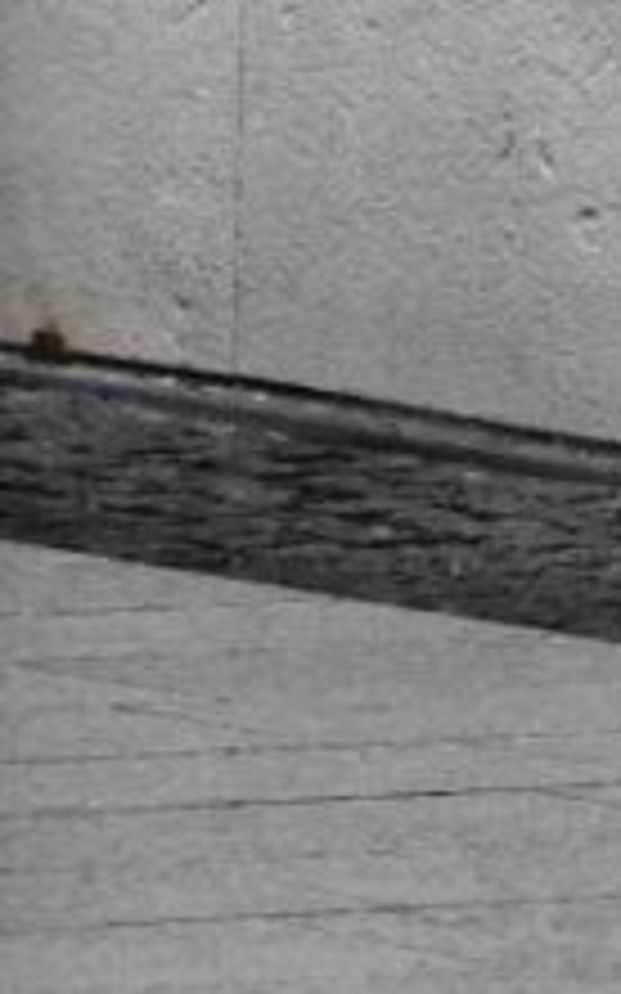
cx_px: 2475
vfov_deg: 2.2
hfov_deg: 1.3
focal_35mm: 976
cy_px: -85
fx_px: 26446
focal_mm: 112
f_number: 5.6
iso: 400
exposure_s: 1/250
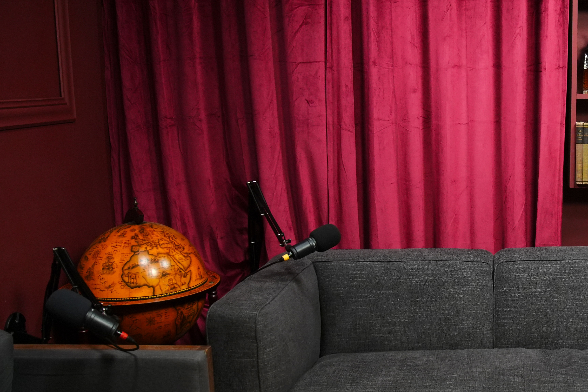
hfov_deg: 40.6
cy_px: 221
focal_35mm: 46
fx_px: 750
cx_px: 493
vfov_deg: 29.3
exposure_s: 1/60
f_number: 3.5
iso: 800
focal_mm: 17
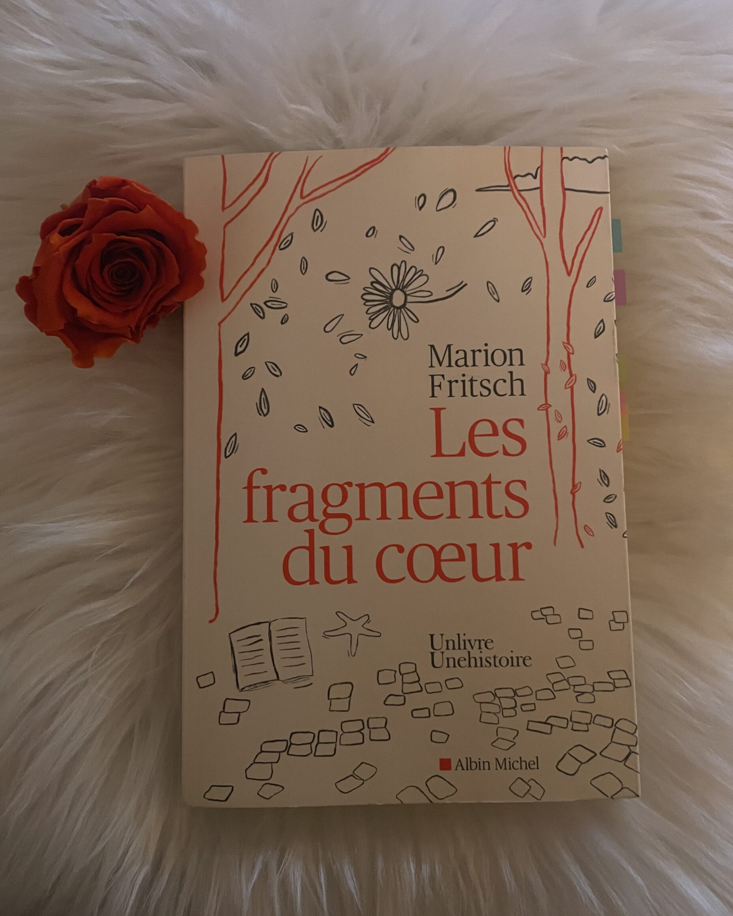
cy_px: 441
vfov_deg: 62.2
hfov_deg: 51.5
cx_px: 360
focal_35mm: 28
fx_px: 759
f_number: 1.6
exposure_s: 1/25
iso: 800
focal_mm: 4.2
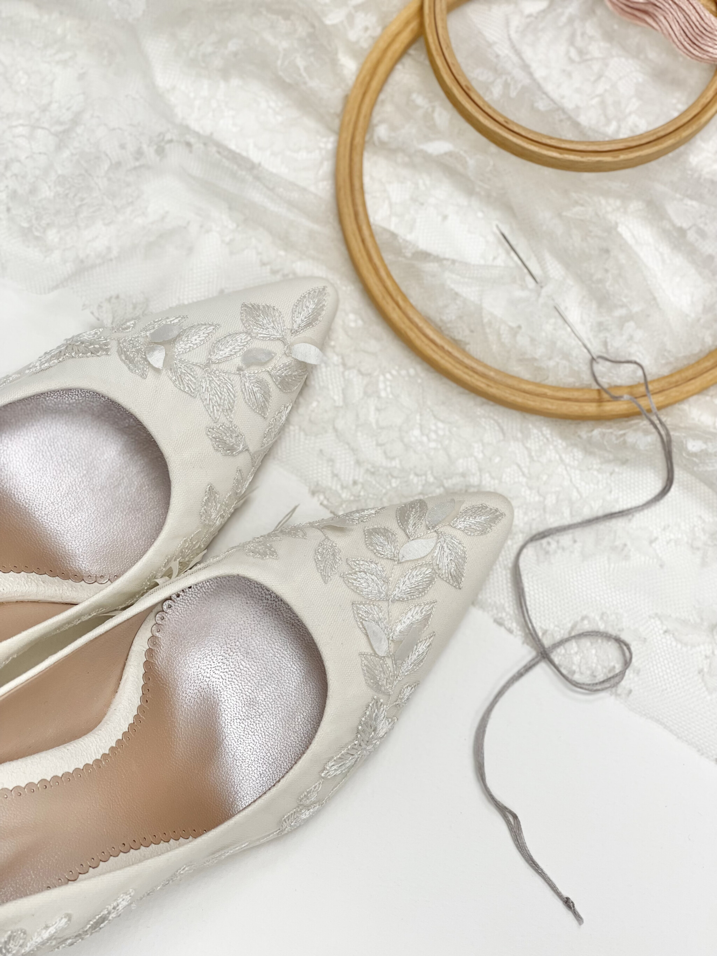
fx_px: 1768
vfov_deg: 30.3
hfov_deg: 22.9
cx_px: 358
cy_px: 478
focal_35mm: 64
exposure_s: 1/100
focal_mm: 7.5
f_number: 2.2
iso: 40
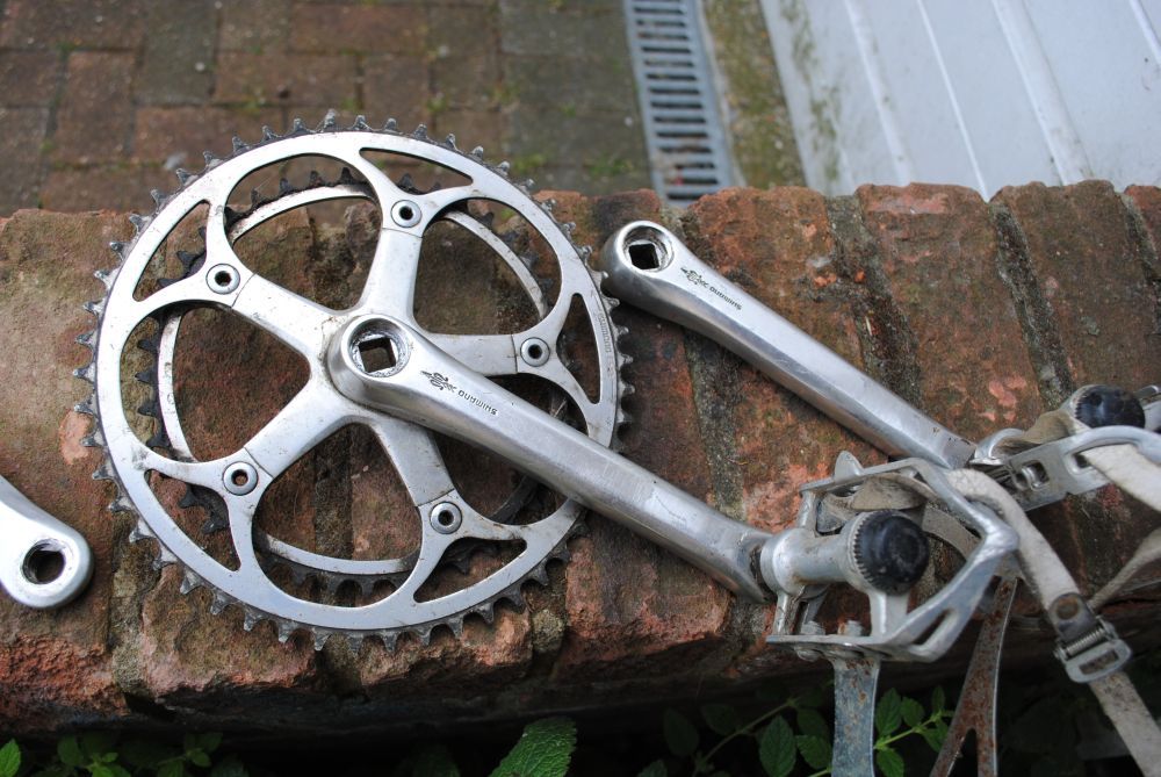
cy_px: 388
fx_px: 968
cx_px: 580
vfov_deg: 43.7
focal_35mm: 30
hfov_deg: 61.9
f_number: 5.6
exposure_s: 1/125
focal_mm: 20
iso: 100
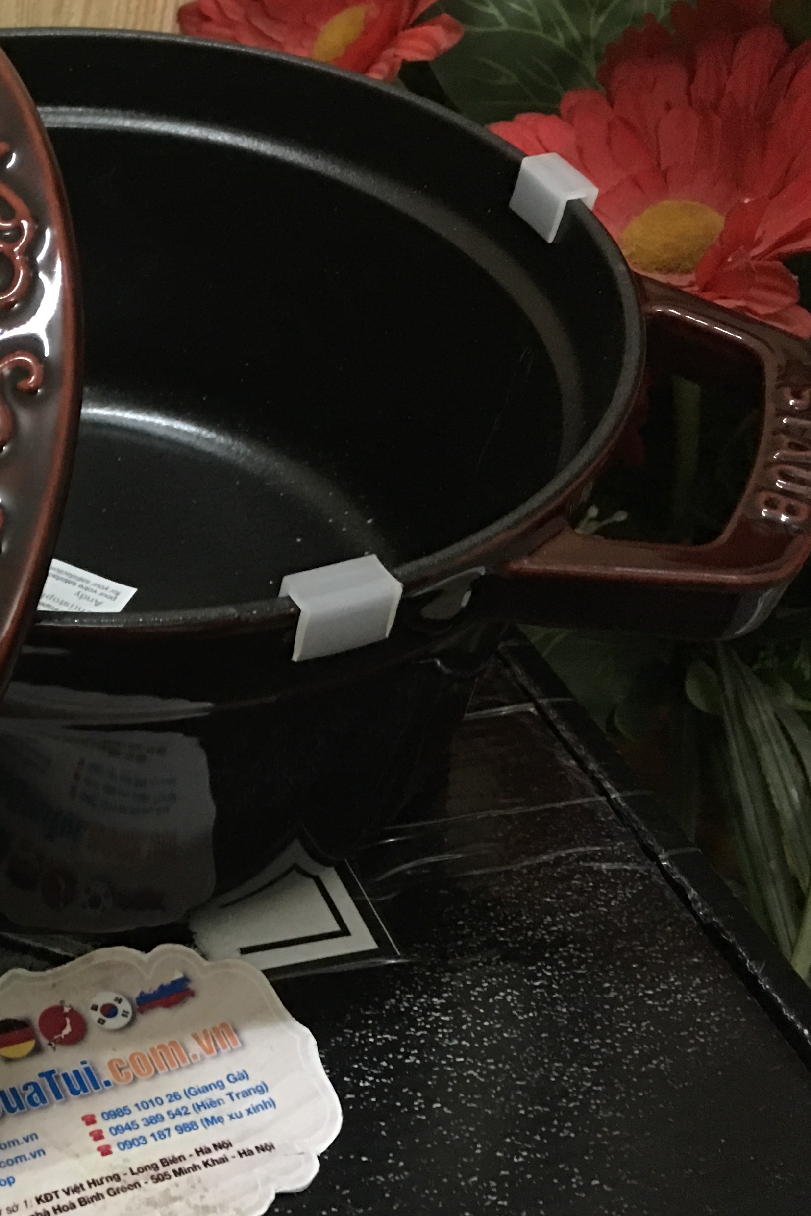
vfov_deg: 40.3
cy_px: 634
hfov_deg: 25.2
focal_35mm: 49
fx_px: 1655
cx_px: -123
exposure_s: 1/8
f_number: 2.2
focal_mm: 4.15
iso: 125
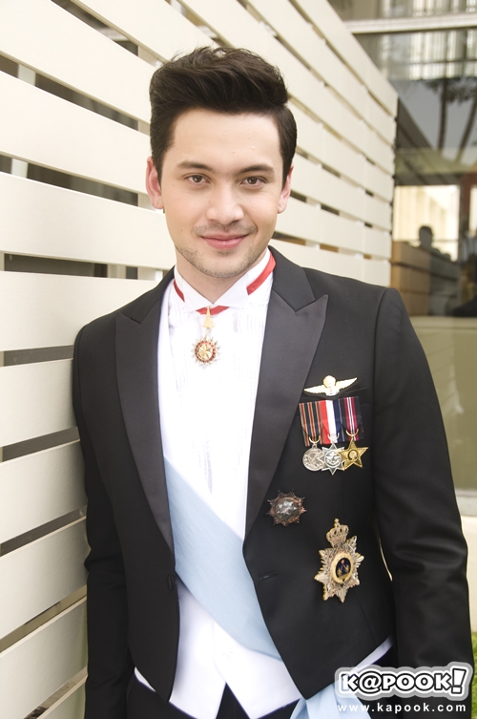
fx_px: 1255
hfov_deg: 21.5
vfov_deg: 31.9
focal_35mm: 63
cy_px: 360
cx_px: 238
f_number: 6.3
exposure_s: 1/100
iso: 100
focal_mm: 42
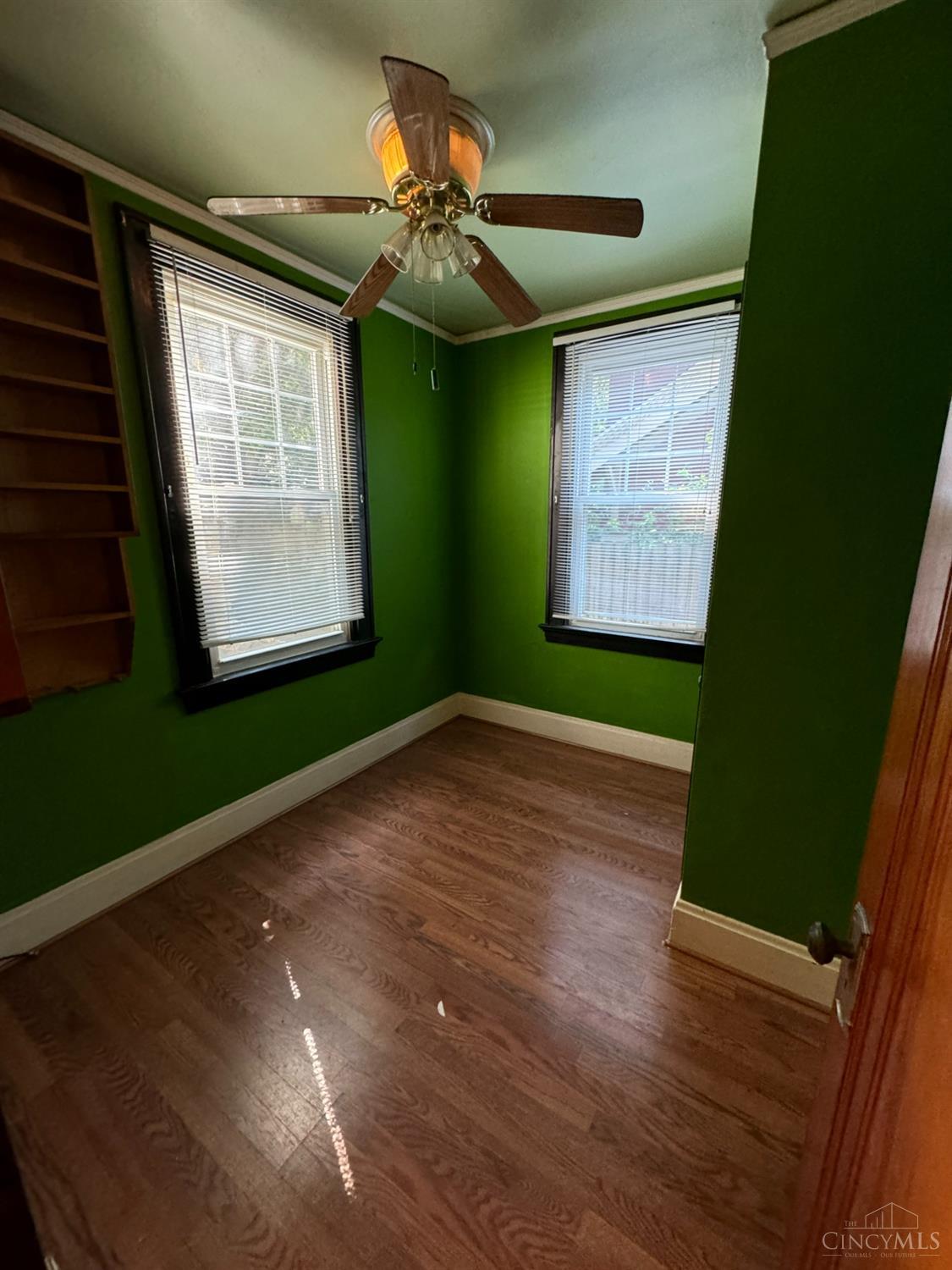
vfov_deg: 102.1
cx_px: 476
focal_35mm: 14
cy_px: 635
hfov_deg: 85.7
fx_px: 513
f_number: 2.2
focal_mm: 2.22
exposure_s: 1/60
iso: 400
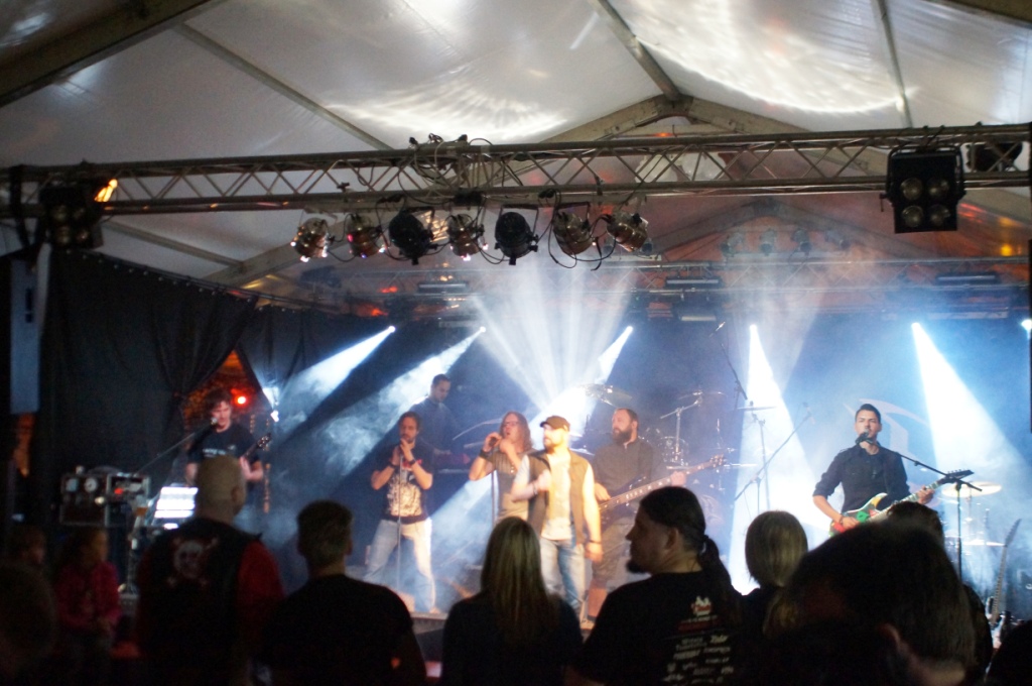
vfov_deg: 25.7
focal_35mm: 52
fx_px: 1503
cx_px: 516
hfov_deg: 37.9
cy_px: 343
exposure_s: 1/30
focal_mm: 35
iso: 3200
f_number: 4
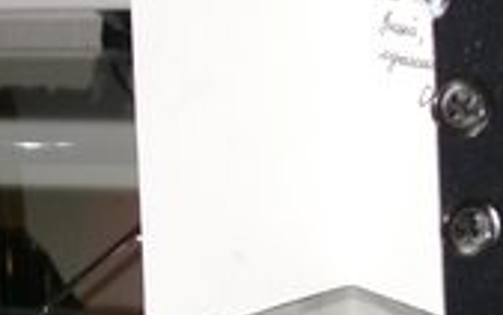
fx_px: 1468
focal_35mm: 107
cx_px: 348
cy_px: -27
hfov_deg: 19.4
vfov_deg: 12.1
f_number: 2.8
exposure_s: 1/30
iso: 100
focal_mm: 8.1
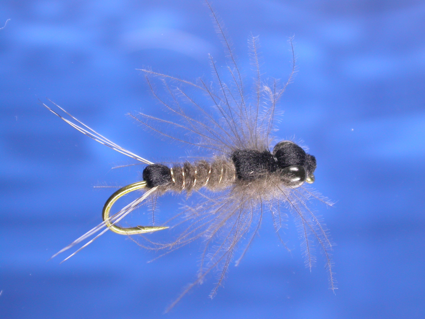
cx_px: 212
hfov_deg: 17.0
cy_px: 160
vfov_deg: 12.8
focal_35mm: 116
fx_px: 1424
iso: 100
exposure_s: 1/72.4
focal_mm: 24
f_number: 4.9
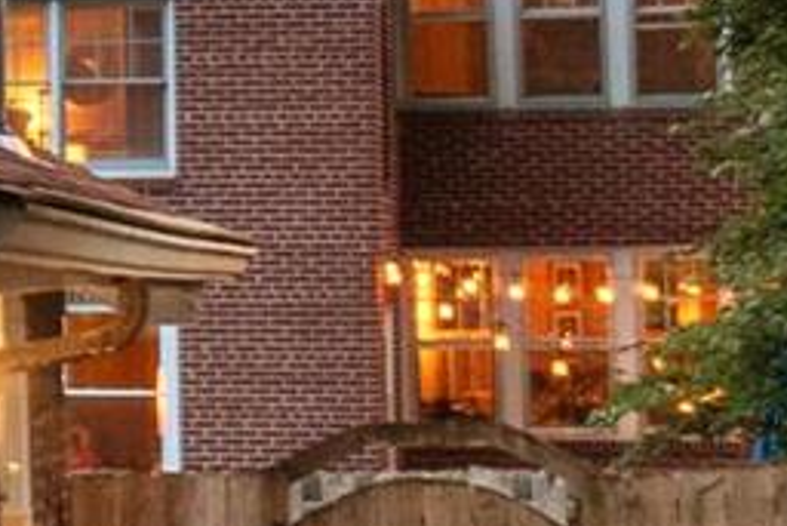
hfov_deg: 8.6
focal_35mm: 225
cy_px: 391
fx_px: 4921
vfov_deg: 6.1
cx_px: -858
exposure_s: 1/3
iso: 400
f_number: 8
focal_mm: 18
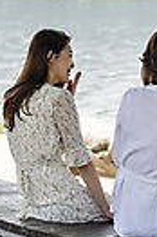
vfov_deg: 13.2
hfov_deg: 8.9
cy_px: -20
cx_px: 116
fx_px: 1003
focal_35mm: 153
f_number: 2.2
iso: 100
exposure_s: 1/4000
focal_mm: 50
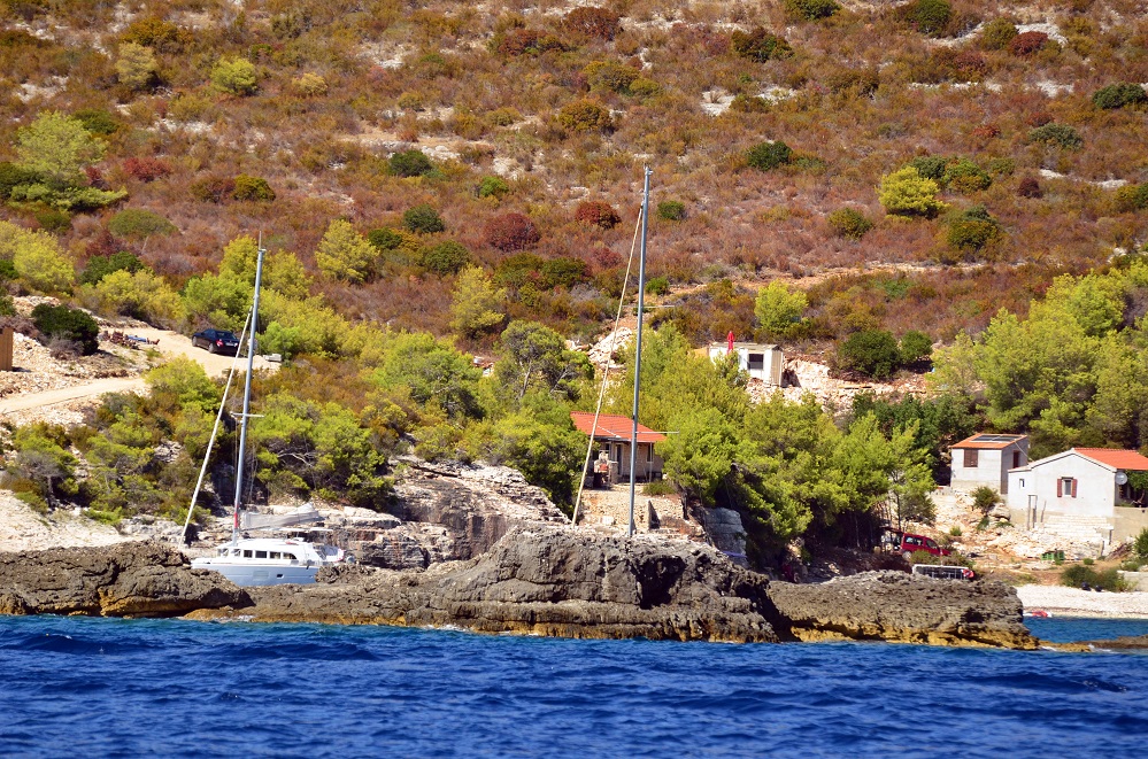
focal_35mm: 345
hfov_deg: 6.0
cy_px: 380
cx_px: 574
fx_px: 10975
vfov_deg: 4.0
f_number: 5.3
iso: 640
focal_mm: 230
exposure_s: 1/3200
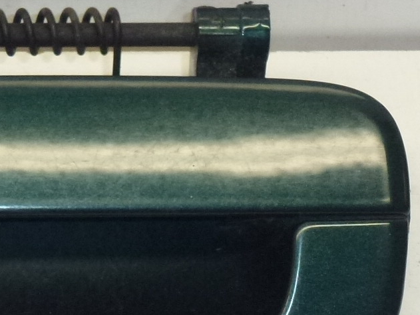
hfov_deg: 10.7
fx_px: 2244
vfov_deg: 8.0
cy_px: 172
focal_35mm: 185
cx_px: 75
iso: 400
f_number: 4.4
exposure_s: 1/160
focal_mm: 10.1
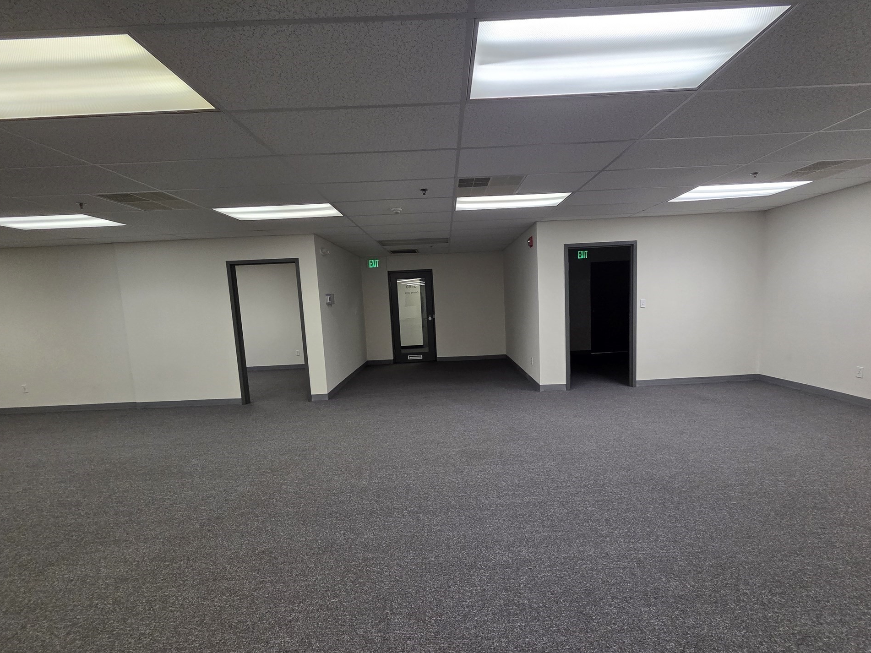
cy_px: 342
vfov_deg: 85.6
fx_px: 352
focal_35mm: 14
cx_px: 448
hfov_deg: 102.0
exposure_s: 1/120
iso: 250
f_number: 2.2
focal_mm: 2.2
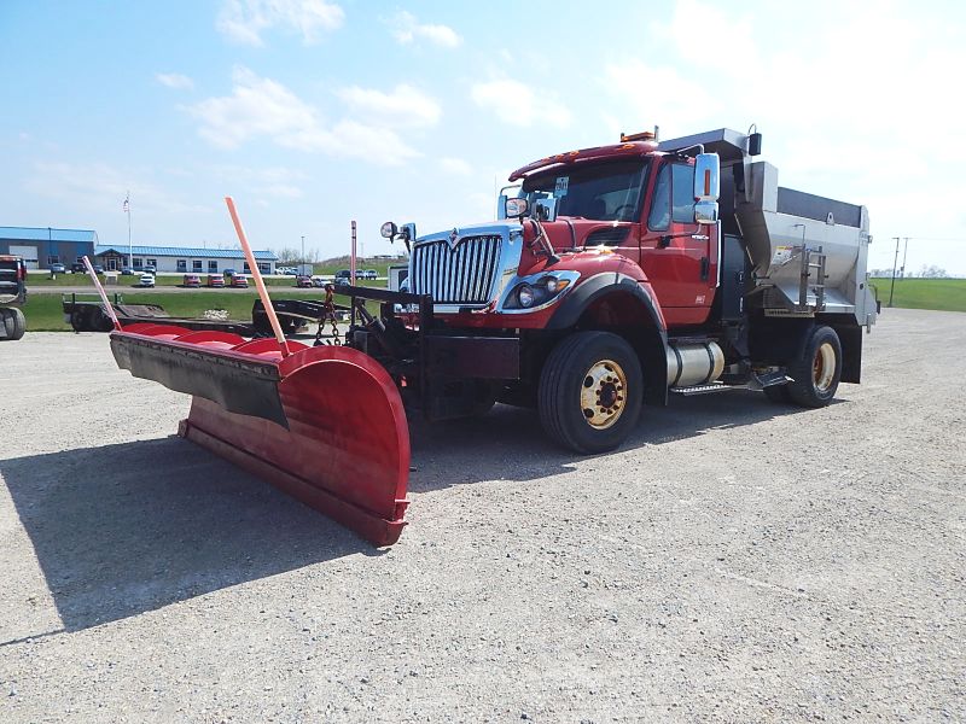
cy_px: 362
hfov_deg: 76.4
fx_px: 614
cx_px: 483
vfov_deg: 61.1
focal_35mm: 22
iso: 125
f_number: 6
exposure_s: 1/500
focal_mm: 4
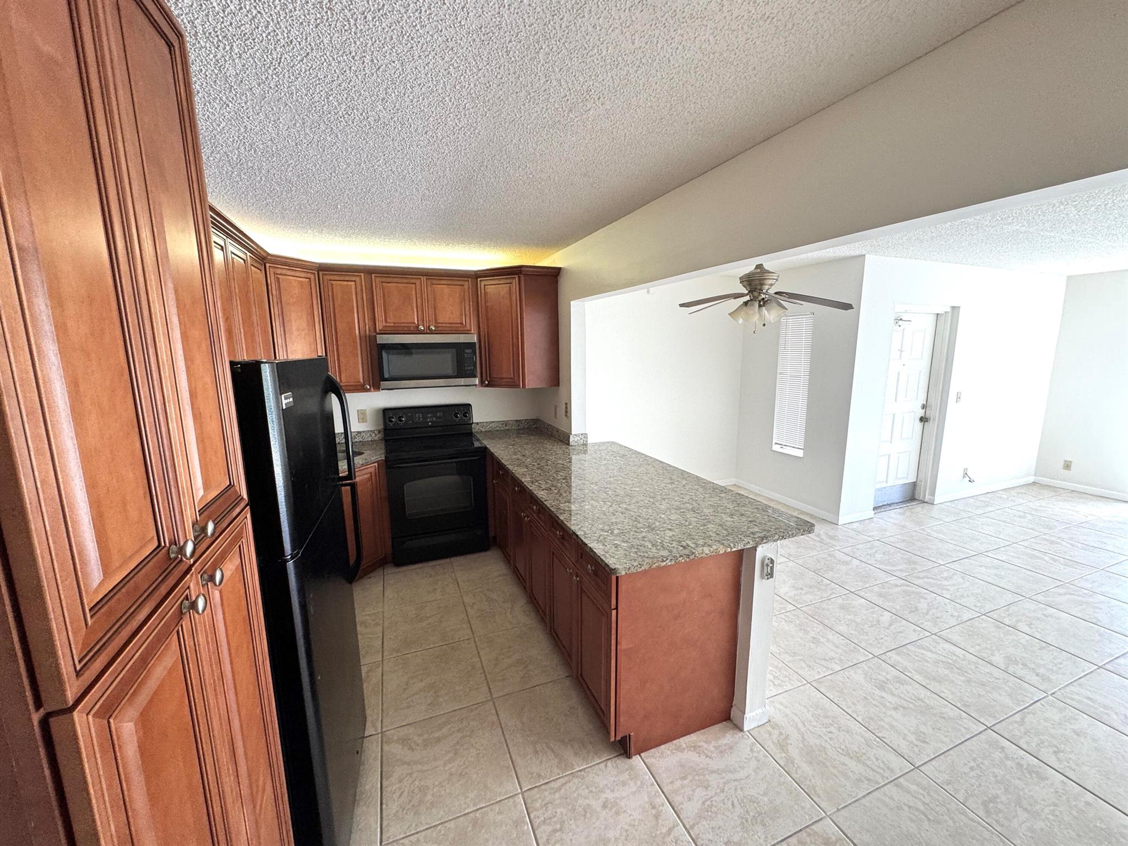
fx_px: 456
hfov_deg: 102.1
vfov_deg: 85.7
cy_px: 423
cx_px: 564
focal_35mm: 14
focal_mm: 2.22
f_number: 2.2
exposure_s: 1/120
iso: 125
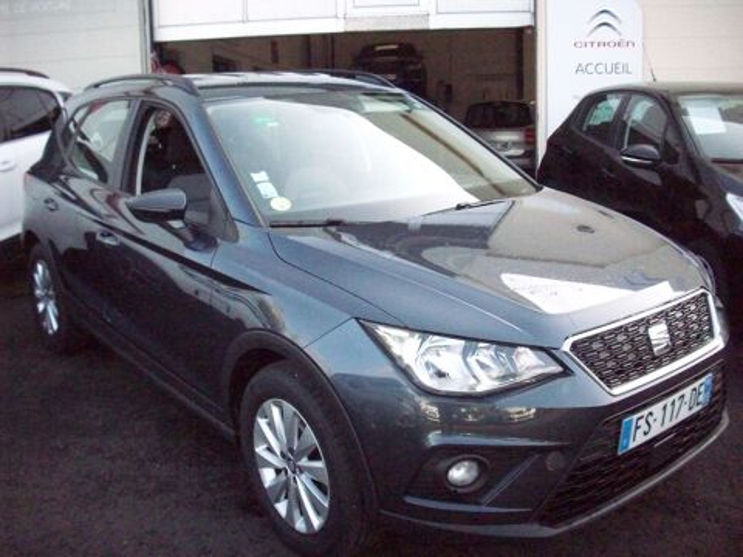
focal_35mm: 37
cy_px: 278
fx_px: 794
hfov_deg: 50.1
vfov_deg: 38.7
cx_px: 372
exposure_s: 1/1214
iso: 800
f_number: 2.8
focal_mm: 6.2
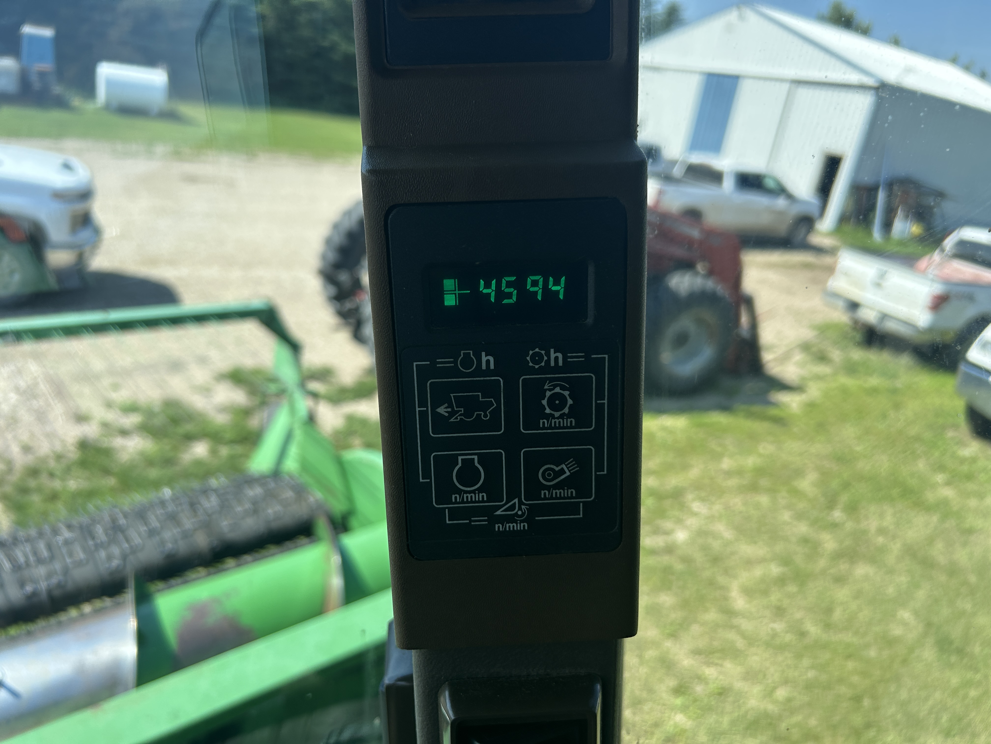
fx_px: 744
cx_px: 496
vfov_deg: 53.1
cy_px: 372
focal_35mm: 26
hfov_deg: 67.3
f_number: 1.5
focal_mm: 5.7
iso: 50
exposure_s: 1/1645
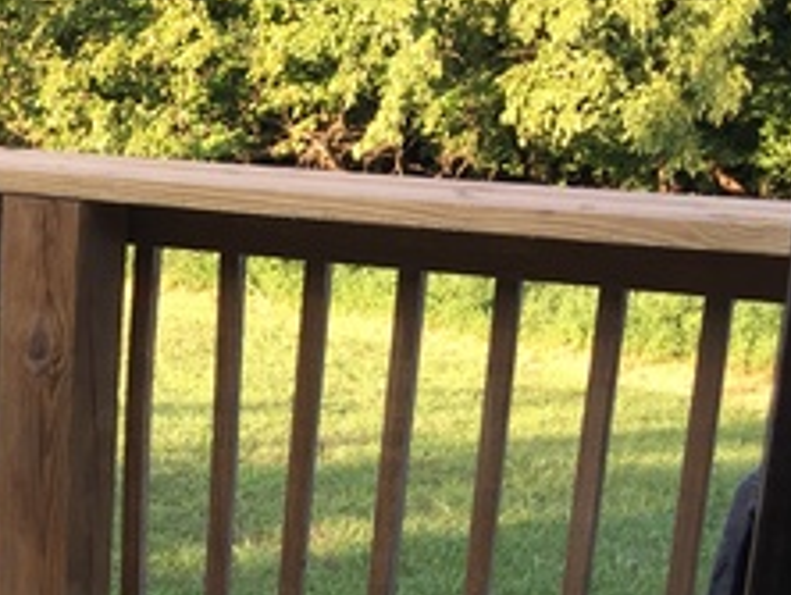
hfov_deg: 17.0
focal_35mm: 101
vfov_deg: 14.5
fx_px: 2310
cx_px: -486
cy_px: 584
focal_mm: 4.15
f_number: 2.2
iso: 25
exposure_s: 1/120
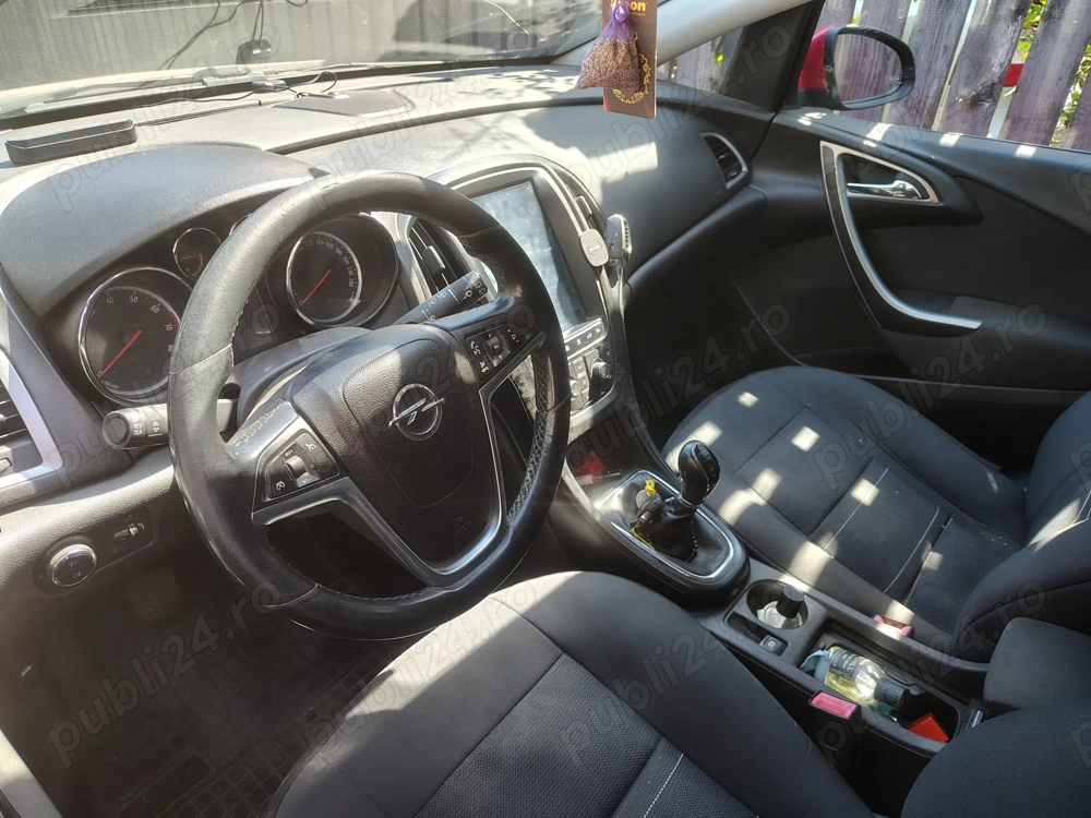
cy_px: 409
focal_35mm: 24
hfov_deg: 71.6
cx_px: 546
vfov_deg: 56.8
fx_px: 756
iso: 164
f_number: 1.8
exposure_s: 1/100
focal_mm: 5.56
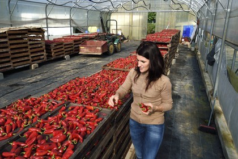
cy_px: 80
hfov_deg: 60.3
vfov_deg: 42.3
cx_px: 119
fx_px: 205
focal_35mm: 31
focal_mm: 31
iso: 200
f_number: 13
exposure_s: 1/200
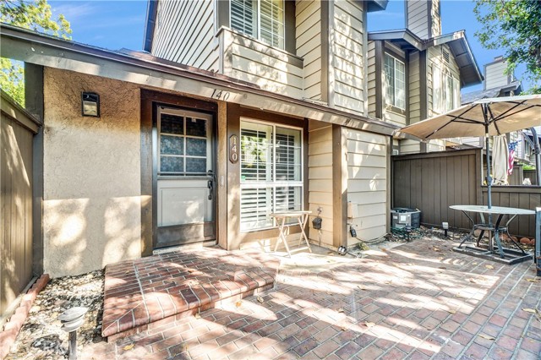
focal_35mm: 15
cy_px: 180
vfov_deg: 77.3
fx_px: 225
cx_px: 270
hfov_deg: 100.4
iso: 400
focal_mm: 10
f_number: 9
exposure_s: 1/20
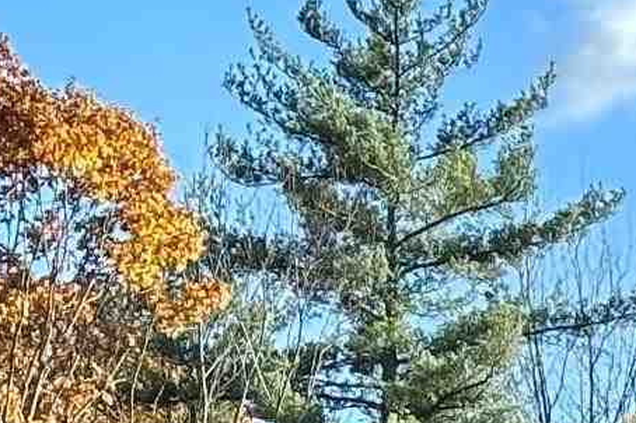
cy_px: 1233
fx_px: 5261
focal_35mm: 298
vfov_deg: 4.4
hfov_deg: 6.7
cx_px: 1175
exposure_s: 1/500
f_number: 1.6
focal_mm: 5.96
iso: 32
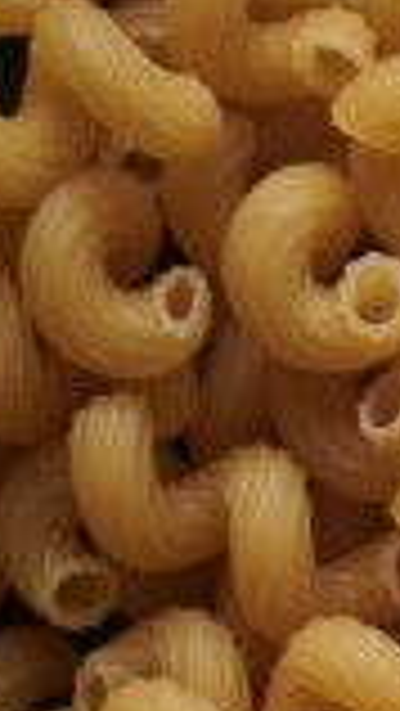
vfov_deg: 7.9
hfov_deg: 4.2
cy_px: 1107
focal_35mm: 266
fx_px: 5010
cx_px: 1654
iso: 160
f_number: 8
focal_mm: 50
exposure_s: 1/100
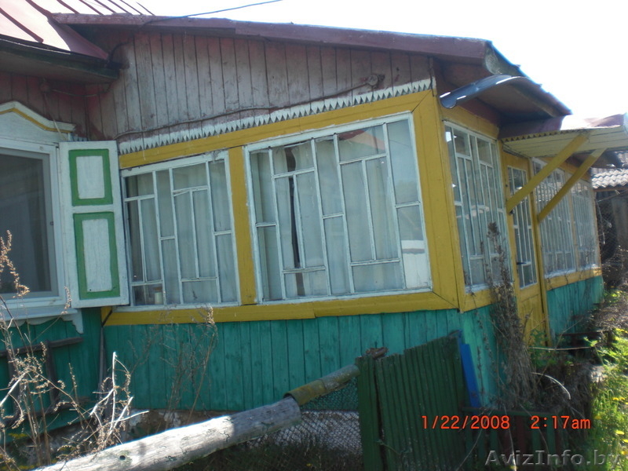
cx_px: 314
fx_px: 689
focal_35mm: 38
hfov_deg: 49.0
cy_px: 236
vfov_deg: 37.7
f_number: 3.1
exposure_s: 1/250
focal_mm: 6.3
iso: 64
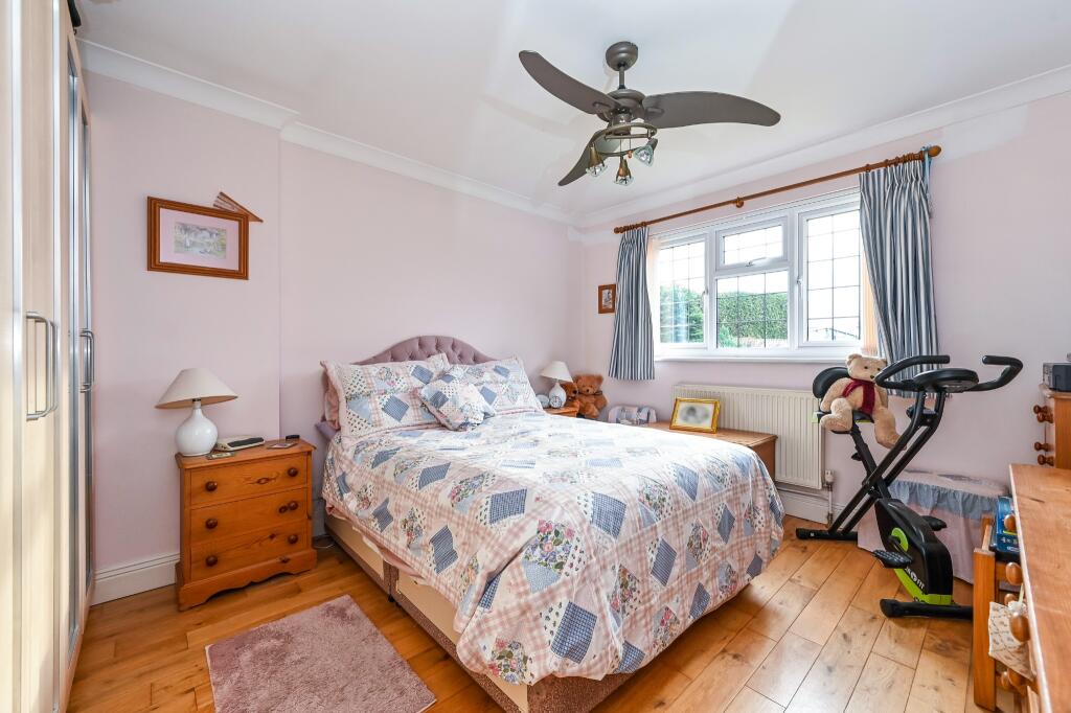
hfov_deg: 104.3
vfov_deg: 81.2
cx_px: 536
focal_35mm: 14
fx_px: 416
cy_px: 356
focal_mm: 14
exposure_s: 1/25
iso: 400
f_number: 8
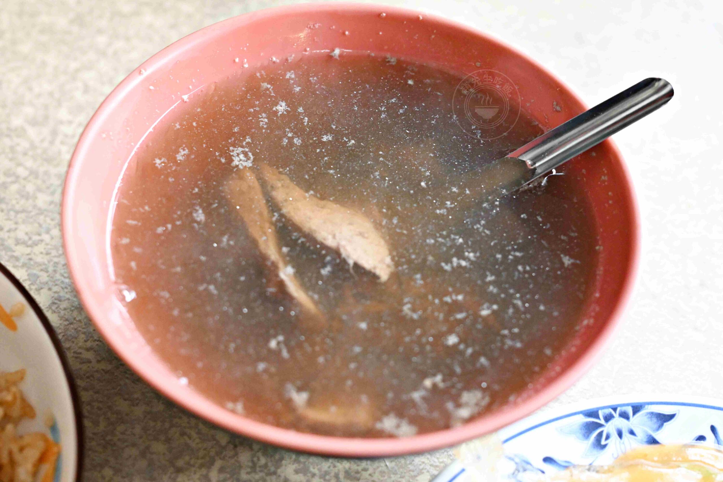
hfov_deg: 27.0
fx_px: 1506
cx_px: 362
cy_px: 241
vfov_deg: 18.2
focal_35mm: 75
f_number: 3.2
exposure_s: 1/200
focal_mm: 50
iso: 3200
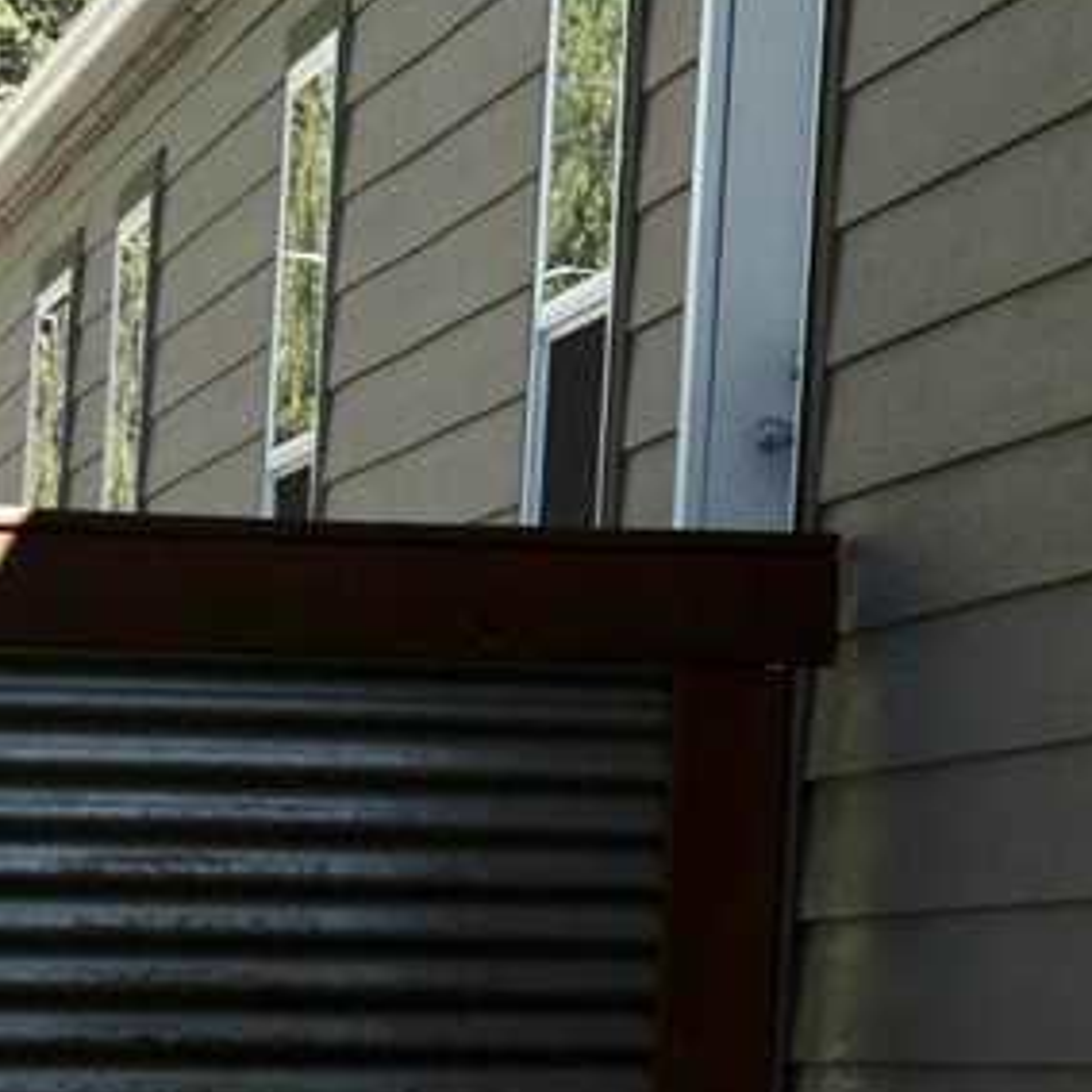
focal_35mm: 221
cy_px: -50
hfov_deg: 7.0
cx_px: 3441
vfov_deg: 7.9
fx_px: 7888
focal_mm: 24
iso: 100
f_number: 7.1
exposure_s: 1/400
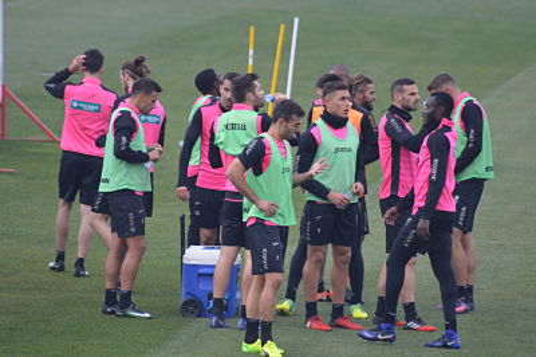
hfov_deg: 4.6
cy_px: 178
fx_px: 6694
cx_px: 268
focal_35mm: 450
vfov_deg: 3.0
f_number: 5.6
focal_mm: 300
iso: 450
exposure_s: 1/500
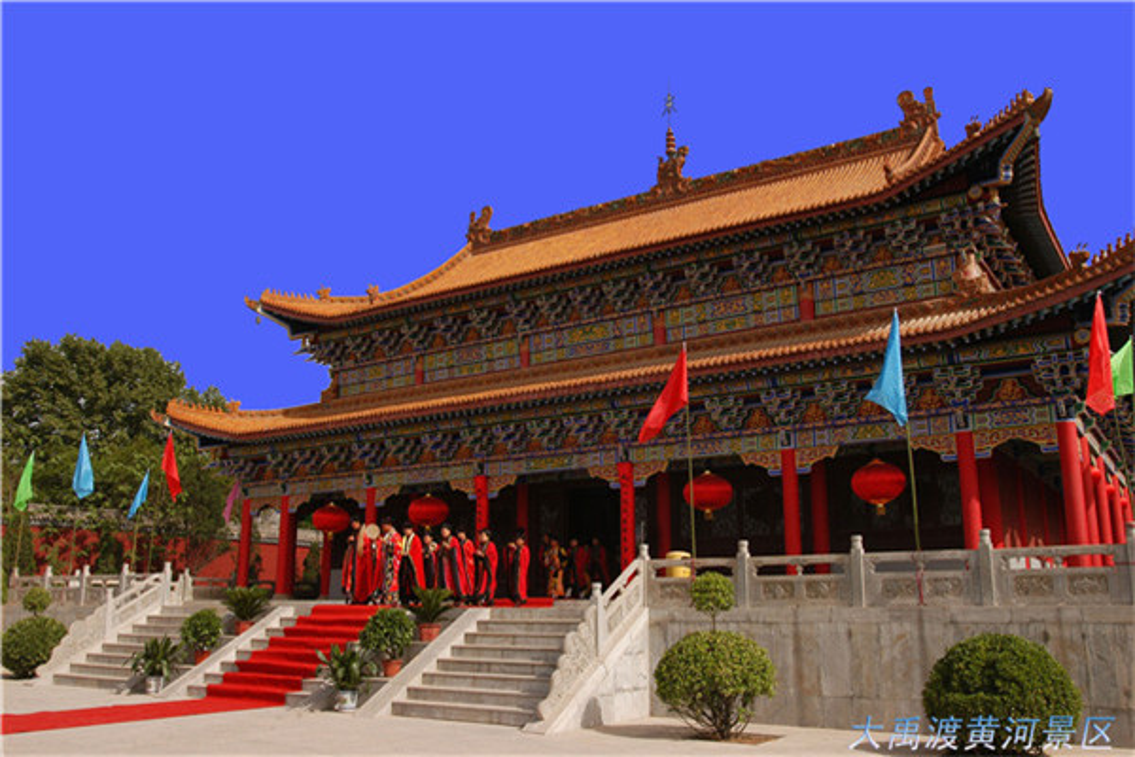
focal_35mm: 30
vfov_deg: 43.6
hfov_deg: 61.9
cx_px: 568
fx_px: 946
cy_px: 378
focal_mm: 20
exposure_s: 1/250
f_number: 8
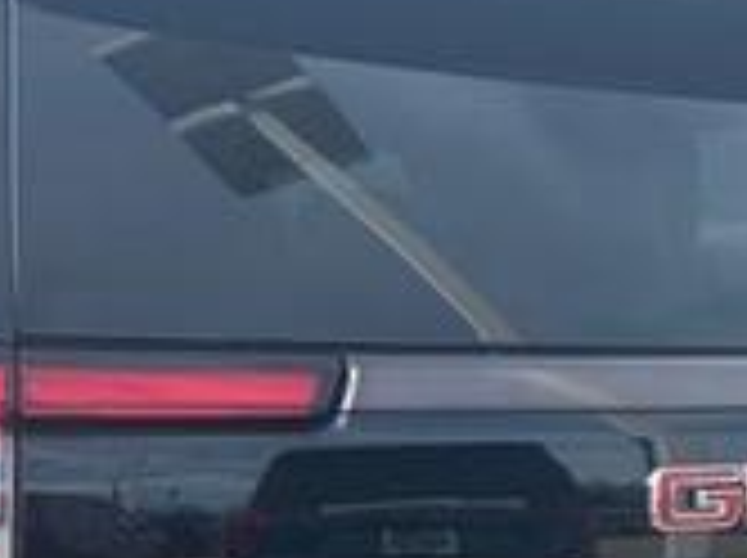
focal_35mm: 79
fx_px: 1702
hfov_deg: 24.7
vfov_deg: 17.9
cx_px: 274
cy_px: 639
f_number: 1.5
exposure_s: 1/1395
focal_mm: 5.7
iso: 50
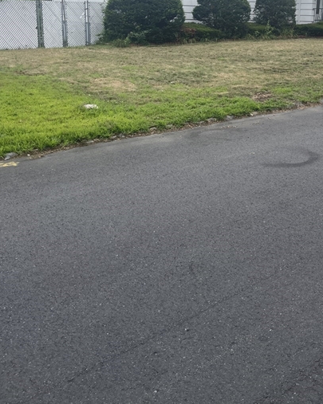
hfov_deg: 39.7
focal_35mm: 37
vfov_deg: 47.7
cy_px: 112
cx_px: 210
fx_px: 443
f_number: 1.6
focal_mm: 5.1
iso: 32
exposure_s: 1/2786
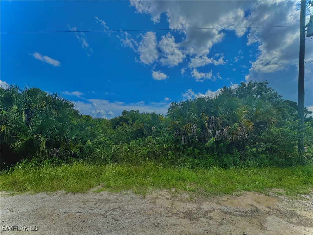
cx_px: 156
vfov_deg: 85.7
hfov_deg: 102.1
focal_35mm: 14
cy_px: 118
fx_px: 127
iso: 50
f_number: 2.2
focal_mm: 2.22
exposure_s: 1/2770
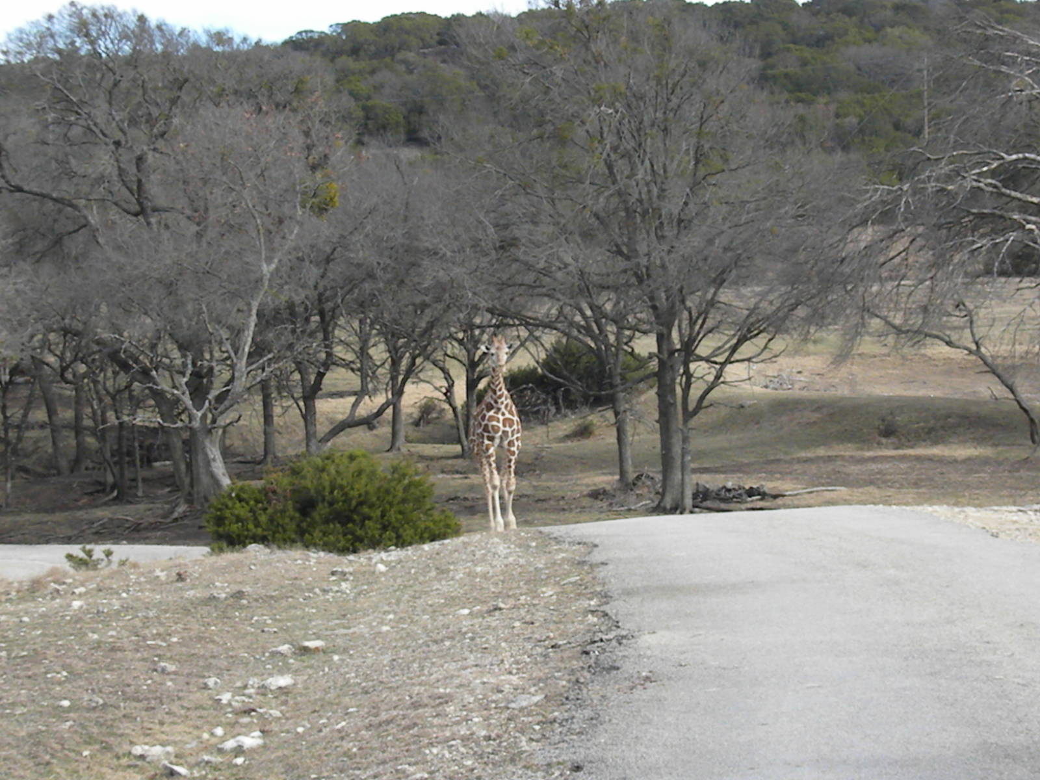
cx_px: 520
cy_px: 390
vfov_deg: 20.4
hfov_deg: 27.0
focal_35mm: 72
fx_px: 2163
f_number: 14
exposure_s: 1/172
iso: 640
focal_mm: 12.7
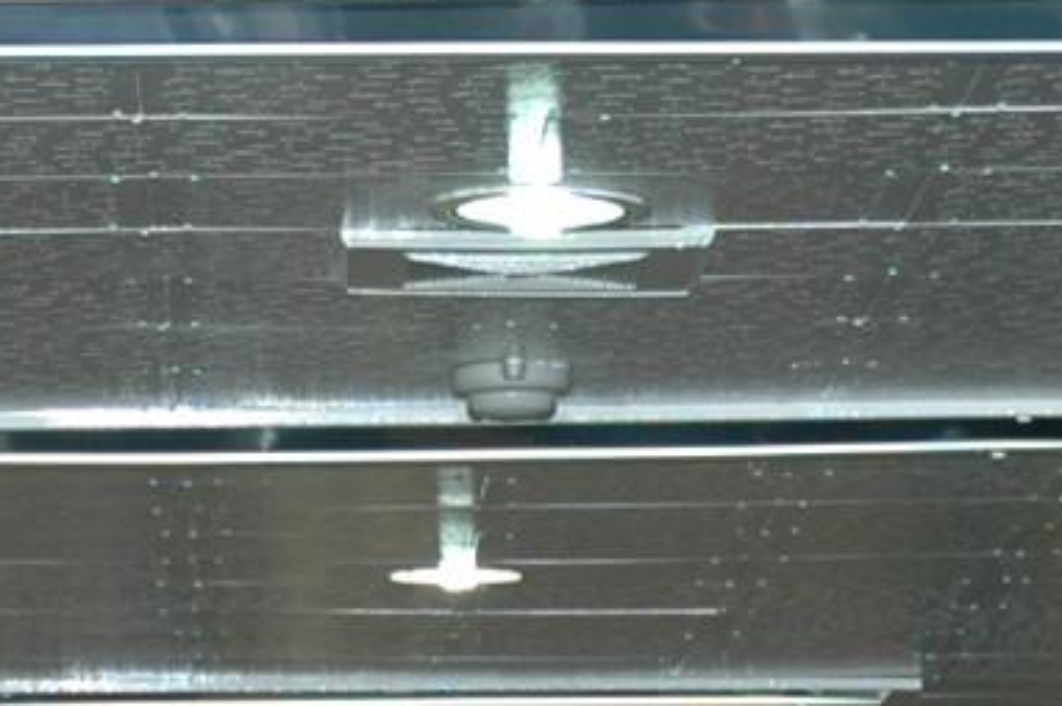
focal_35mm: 308
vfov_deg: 4.4
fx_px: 9076
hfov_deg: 6.7
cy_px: 1721
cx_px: 325
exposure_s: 1/60
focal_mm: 35
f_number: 4.2
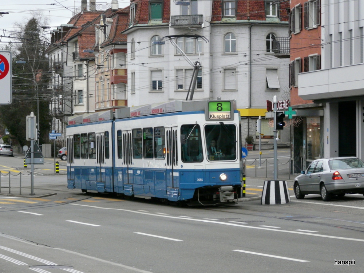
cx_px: 182
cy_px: 136
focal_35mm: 114
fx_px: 1199
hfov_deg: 17.3
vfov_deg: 13.0
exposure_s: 1/250
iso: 320
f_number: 3.6
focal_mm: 18.8
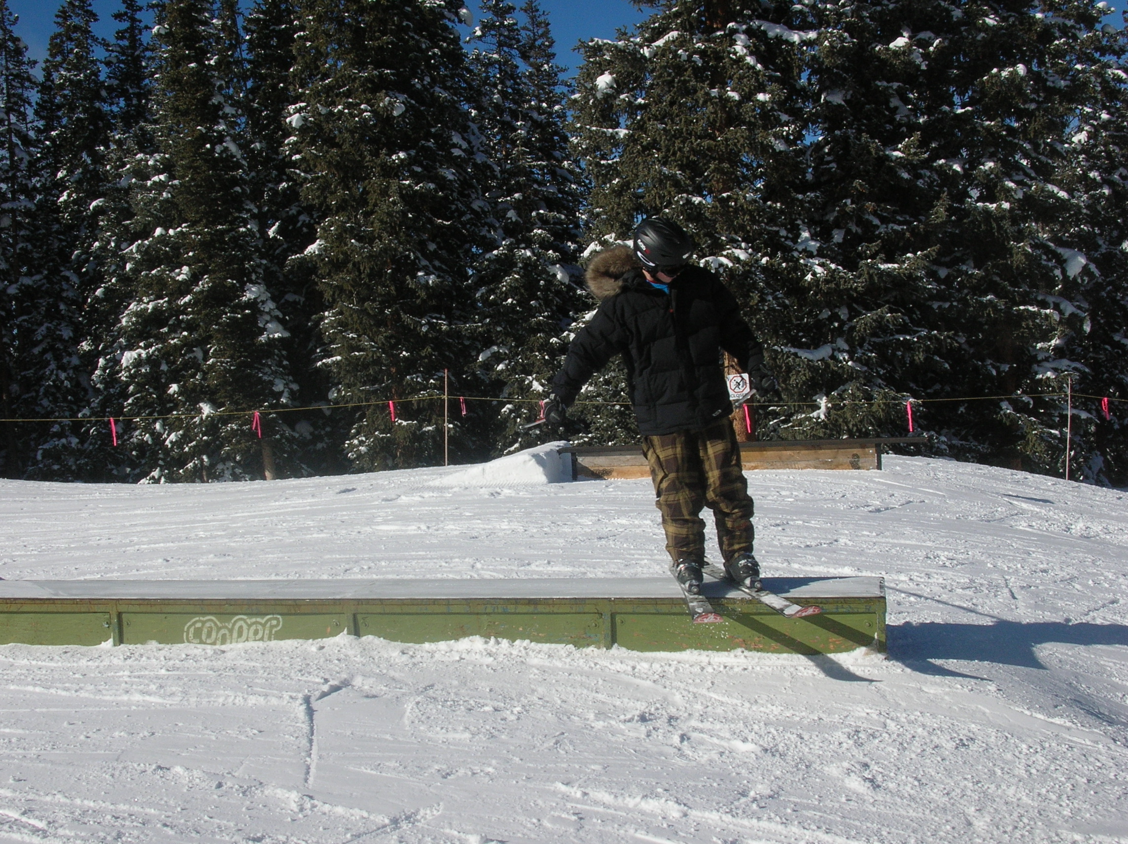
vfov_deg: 32.1
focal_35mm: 45
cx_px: 564
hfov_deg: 42.1
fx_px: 1465
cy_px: 422
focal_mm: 7.5
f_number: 6.2
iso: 50
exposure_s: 1/570
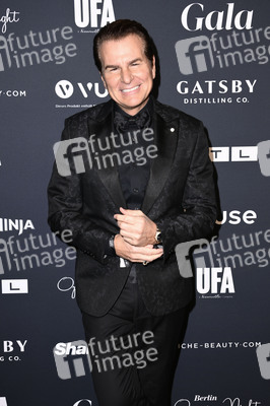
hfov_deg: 30.5
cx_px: 135
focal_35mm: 44
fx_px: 496
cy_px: 203
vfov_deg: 44.5
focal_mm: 44
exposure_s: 1/250
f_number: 5.6
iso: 500
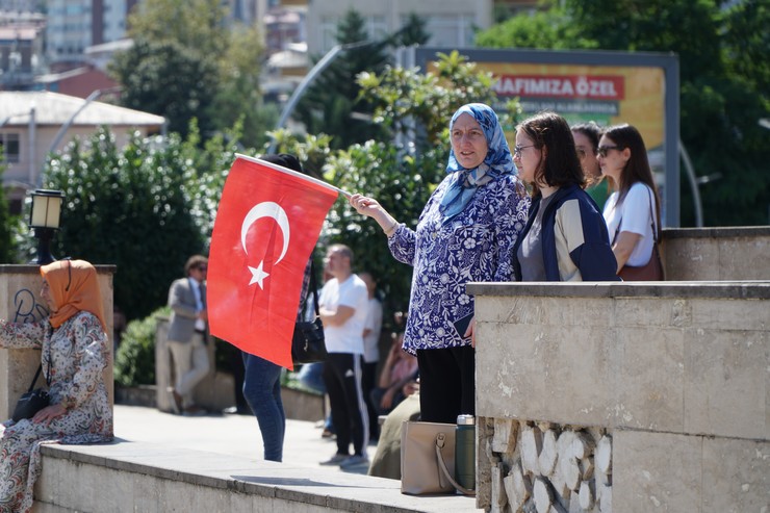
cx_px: 385
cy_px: 256
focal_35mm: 158
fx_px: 3368
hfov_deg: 13.0
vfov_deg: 8.7
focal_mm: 105
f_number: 4
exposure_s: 1/500
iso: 100
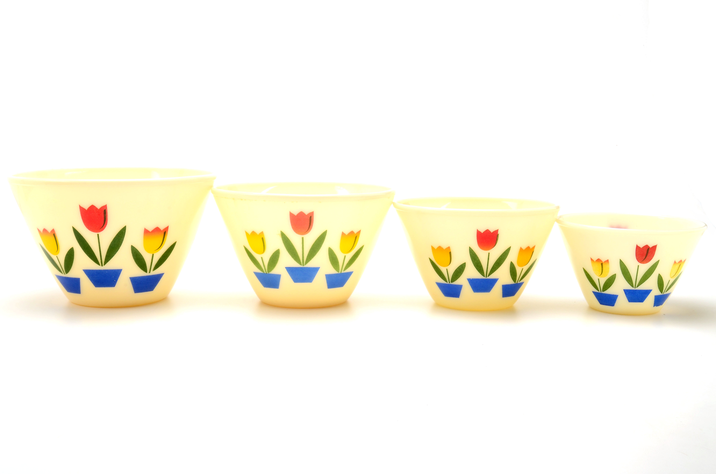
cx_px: 358
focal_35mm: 42
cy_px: 237
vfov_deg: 31.8
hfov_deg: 46.5
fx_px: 834
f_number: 22
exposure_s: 1/160
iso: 100
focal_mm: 28
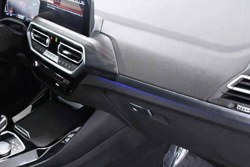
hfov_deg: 38.7
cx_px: 48
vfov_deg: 27.4
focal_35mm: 49
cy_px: 110
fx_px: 340
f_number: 5
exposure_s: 1/100
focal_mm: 18
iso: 2500
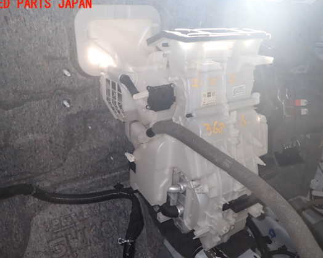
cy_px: 135
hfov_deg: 62.2
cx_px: 165
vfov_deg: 51.5
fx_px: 268
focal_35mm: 28
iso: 100
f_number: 5.6
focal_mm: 4.5
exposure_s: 1/30
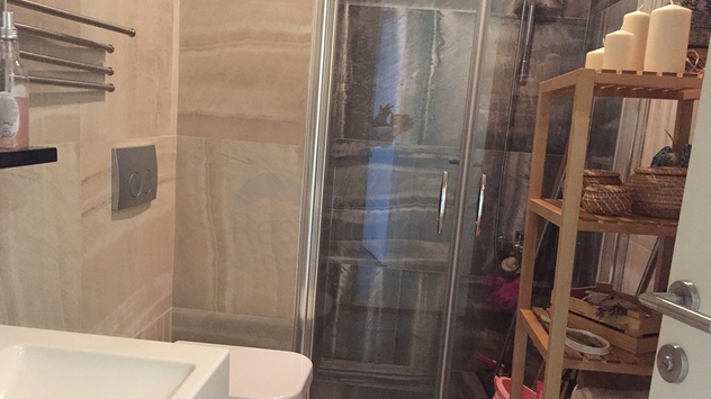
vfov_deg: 36.6
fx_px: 603
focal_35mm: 32
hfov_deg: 61.0
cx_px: 353
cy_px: 220
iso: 400
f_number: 2.2
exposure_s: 1/17
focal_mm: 4.15
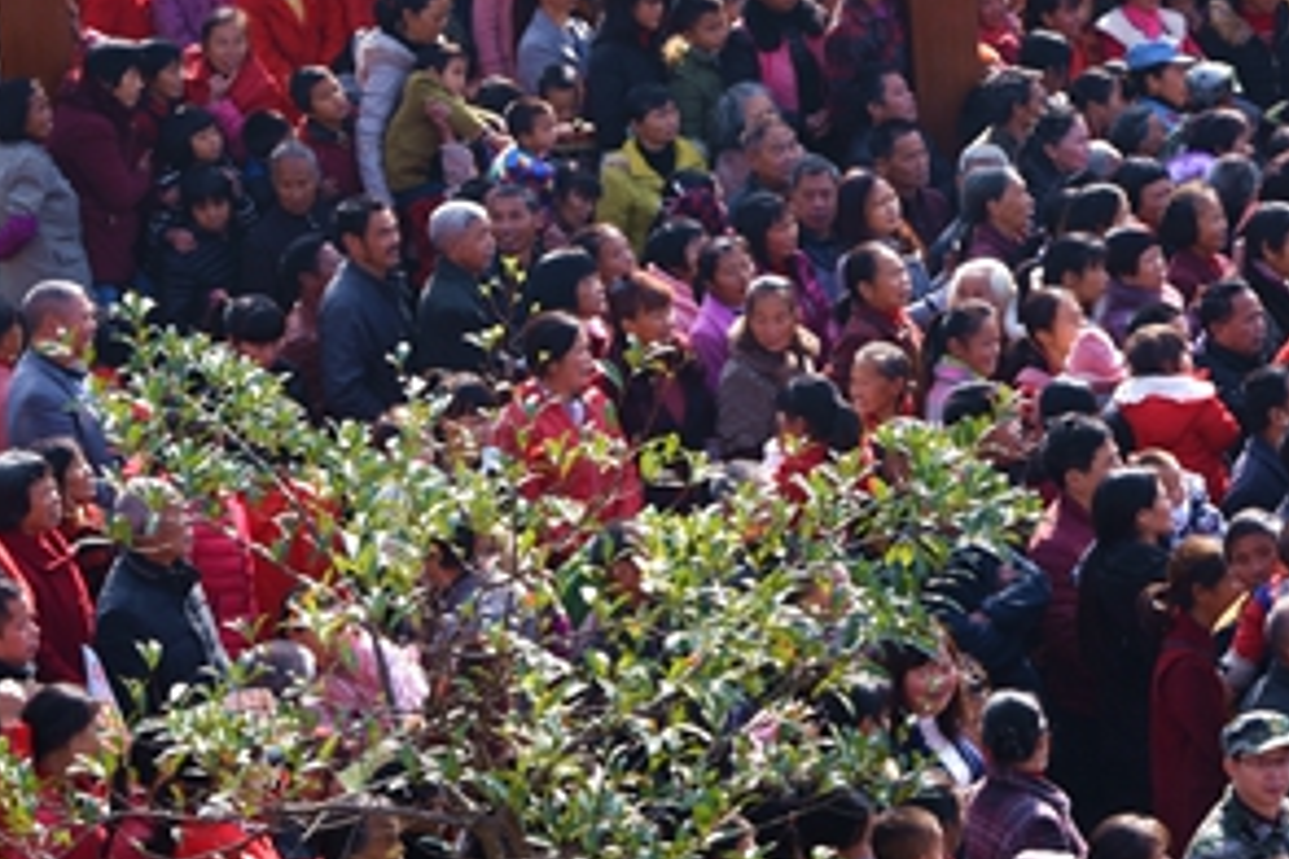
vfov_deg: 7.2
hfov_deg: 10.8
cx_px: 1043
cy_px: 327
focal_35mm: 190
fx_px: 6803
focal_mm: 62
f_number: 10
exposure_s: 1/60
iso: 100
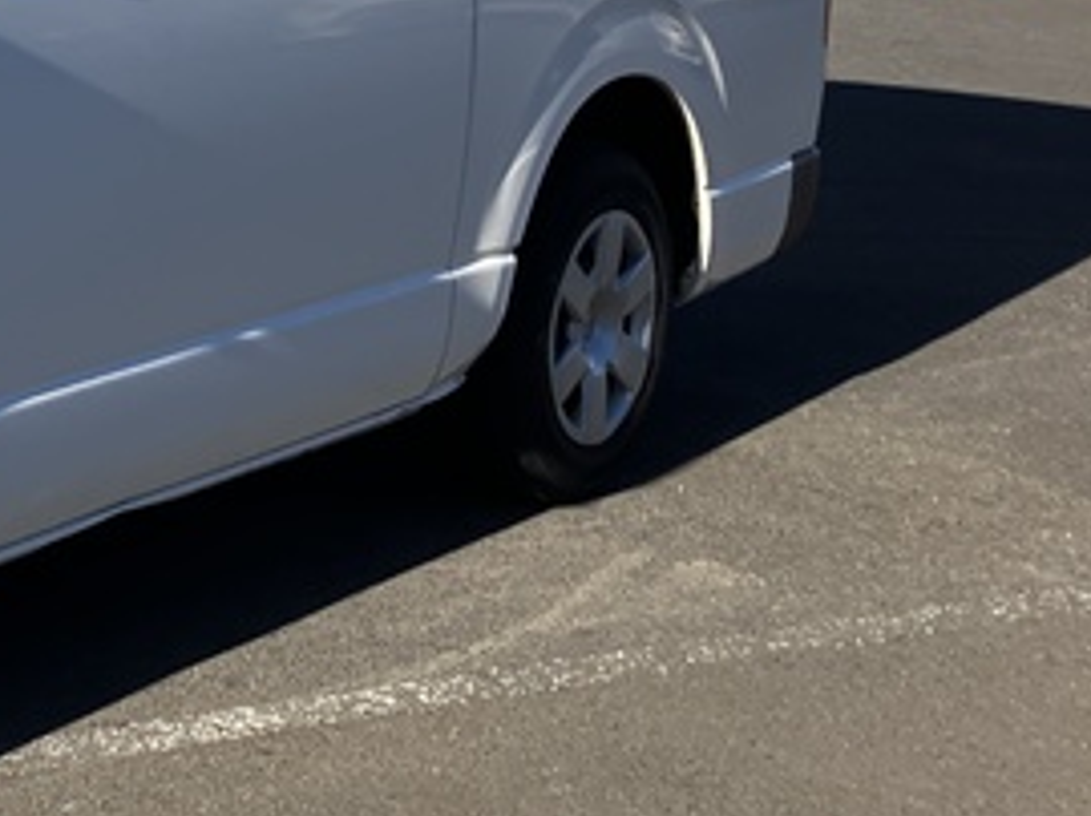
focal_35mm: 83
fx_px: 2614
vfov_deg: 17.2
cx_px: -444
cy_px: -53
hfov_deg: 20.8
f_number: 1.8
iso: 32
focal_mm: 3.99
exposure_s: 1/1600
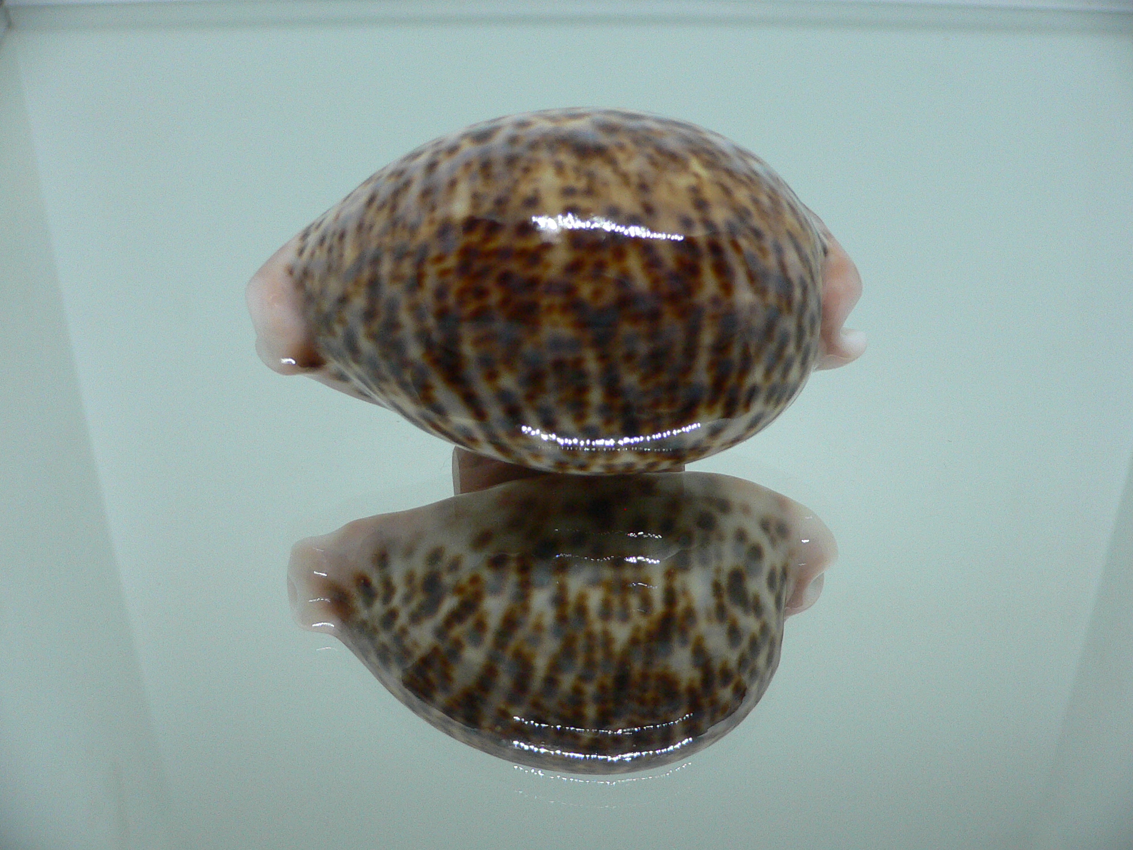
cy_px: 423
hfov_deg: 51.4
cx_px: 560
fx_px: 1178
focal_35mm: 36
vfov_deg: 39.7
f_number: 2.8
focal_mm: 4.6
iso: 150
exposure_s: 1/60
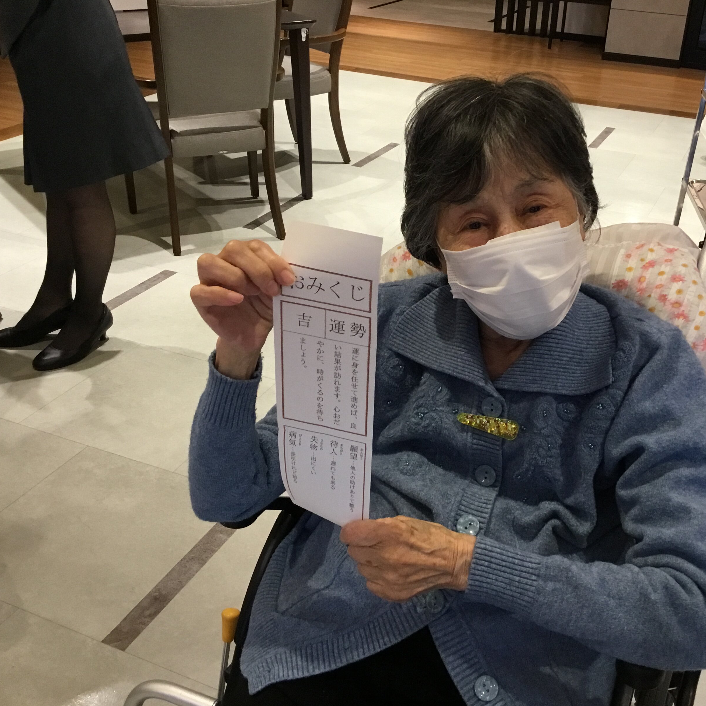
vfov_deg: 44.9
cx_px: 427
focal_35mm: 37
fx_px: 854
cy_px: 355
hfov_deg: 44.7
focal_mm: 3.3
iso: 125
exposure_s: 1/30
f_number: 2.4
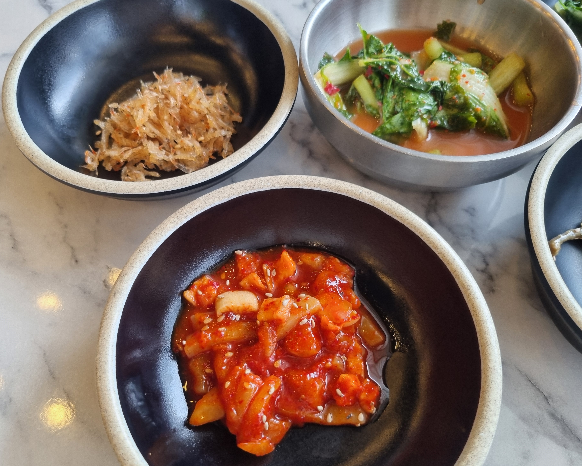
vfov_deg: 51.5
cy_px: 236
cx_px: 264
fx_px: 482
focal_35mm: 28
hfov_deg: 62.1
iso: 100
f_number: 1.8
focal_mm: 5.4
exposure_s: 1/120
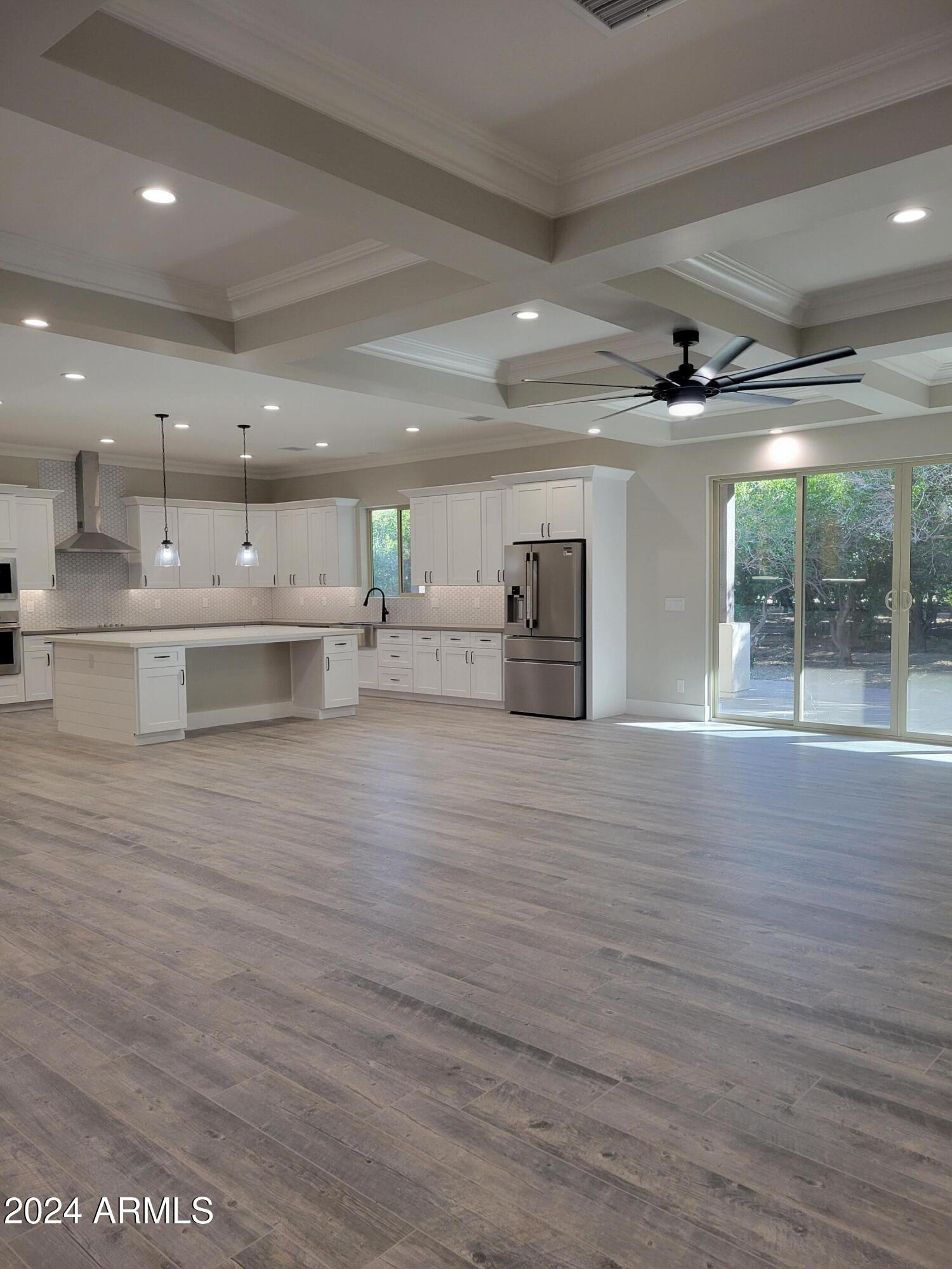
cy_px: 634
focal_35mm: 26
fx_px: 953
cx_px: 476
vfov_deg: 67.3
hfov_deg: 53.1
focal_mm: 5.4
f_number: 1.8
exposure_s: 1/120
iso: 125
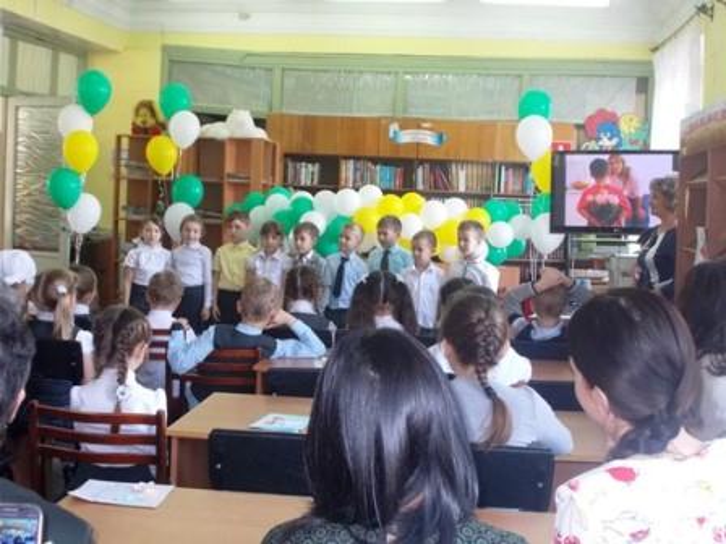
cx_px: 363
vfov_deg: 29.1
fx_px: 1049
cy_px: 272
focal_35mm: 50
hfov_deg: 38.2
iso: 360
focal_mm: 9
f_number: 4.5
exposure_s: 1/30
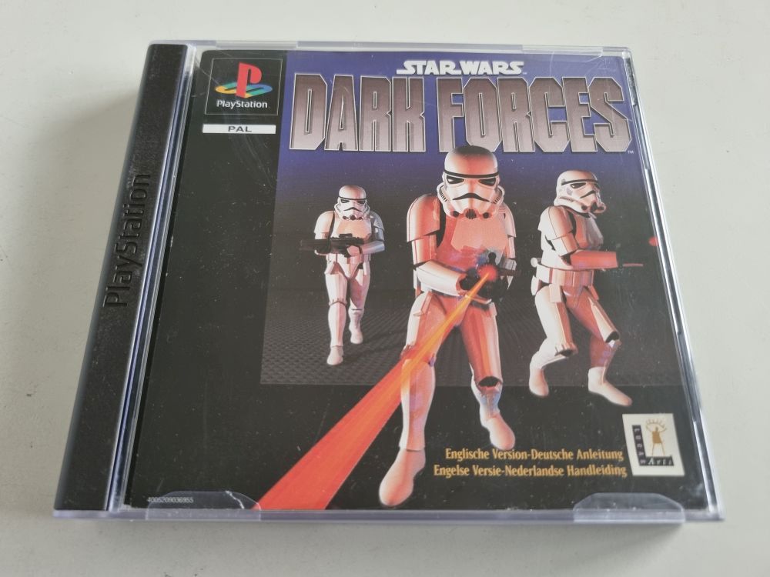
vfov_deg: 53.1
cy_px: 288
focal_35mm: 26
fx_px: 578
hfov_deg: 67.3
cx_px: 385
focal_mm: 5.4
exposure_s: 1/100
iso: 200
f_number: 1.8
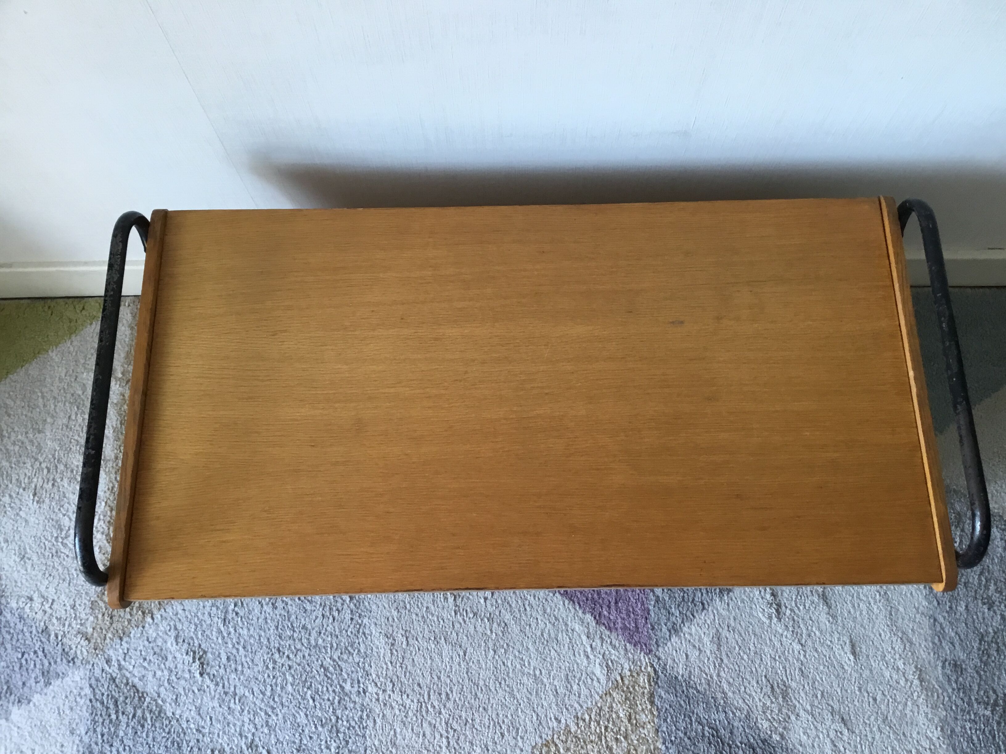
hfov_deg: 58.4
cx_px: 503
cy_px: 377
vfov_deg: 45.4
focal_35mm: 31
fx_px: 901
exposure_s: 1/33
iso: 50
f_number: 2.4
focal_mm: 3.3
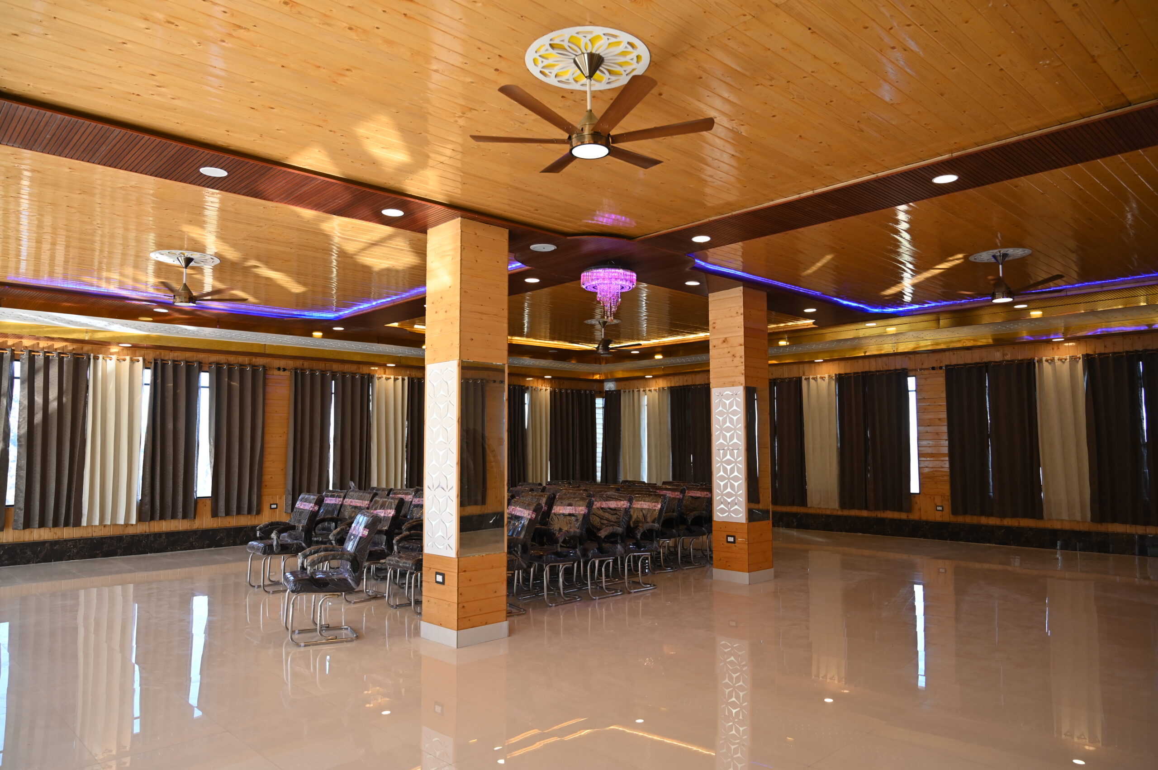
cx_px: 579
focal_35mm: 24
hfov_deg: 73.8
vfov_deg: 53.1
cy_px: 385
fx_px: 771
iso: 400
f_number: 4
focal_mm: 24
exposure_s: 1/160
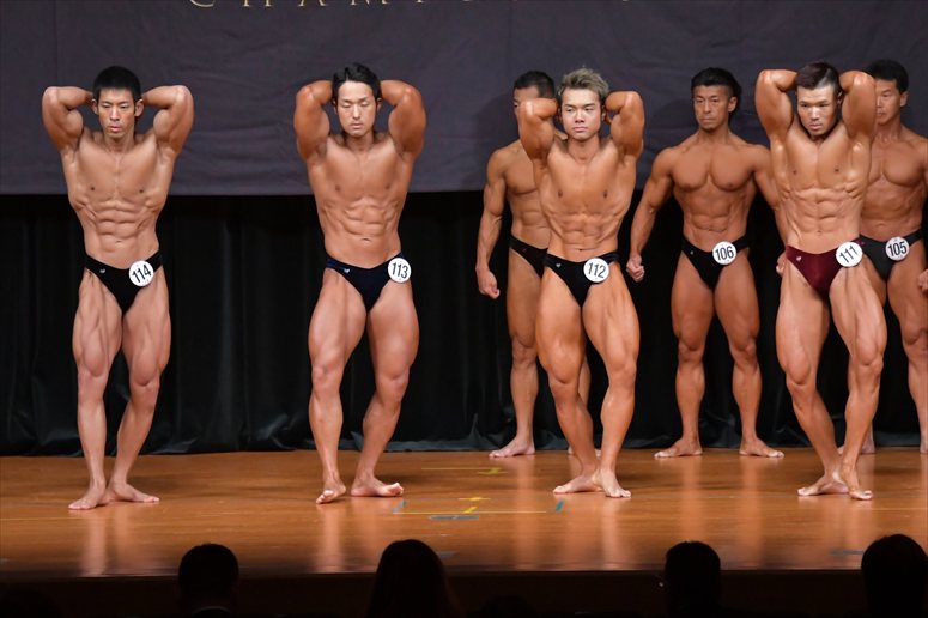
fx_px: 6184
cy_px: 309
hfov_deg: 8.6
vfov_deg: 5.7
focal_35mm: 240
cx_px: 464
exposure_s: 1/400
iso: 5000
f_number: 5.6
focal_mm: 160
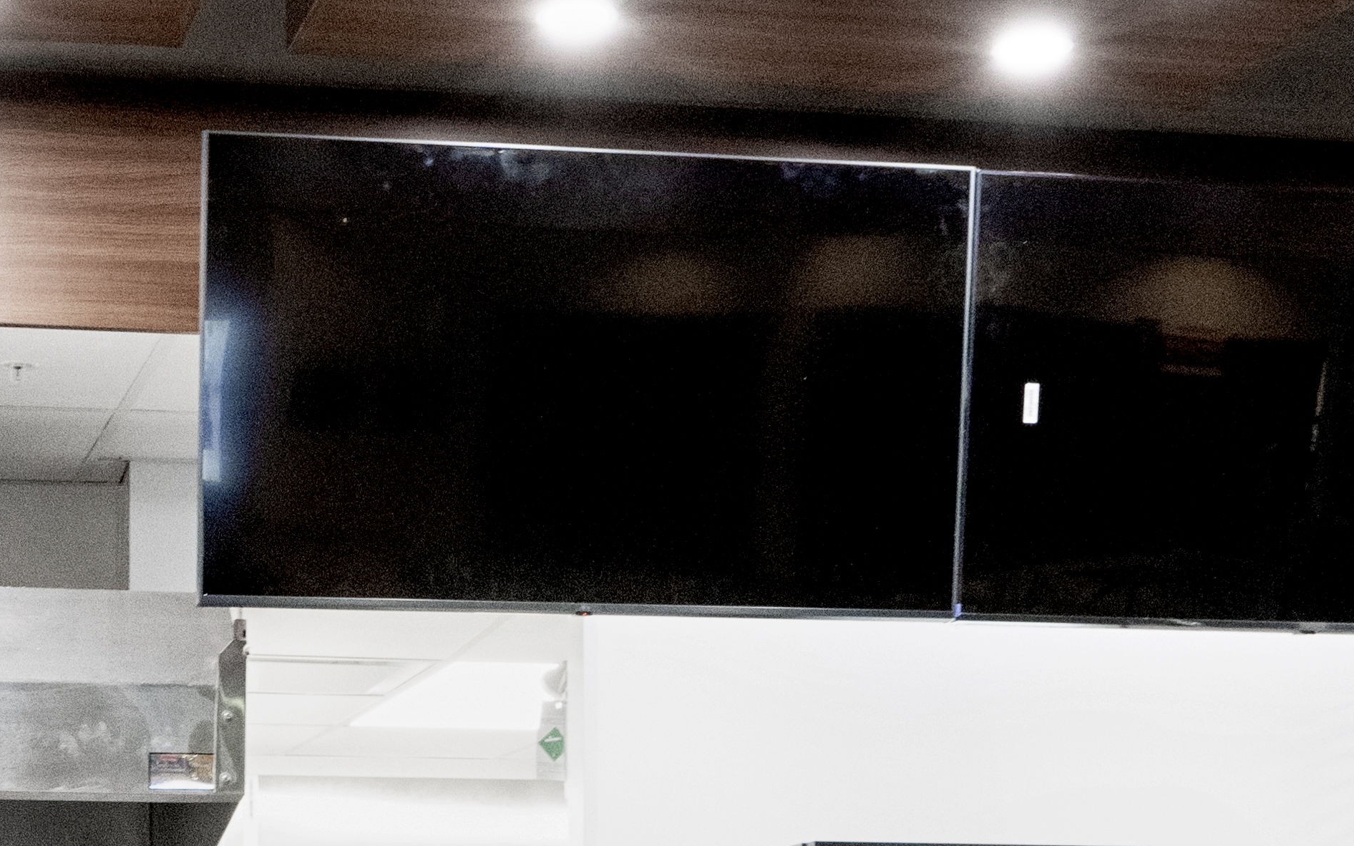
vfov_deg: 15.0
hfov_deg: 24.5
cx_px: 273
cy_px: 1131
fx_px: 3062
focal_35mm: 83
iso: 1000
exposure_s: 1/50
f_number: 6.3
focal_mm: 19
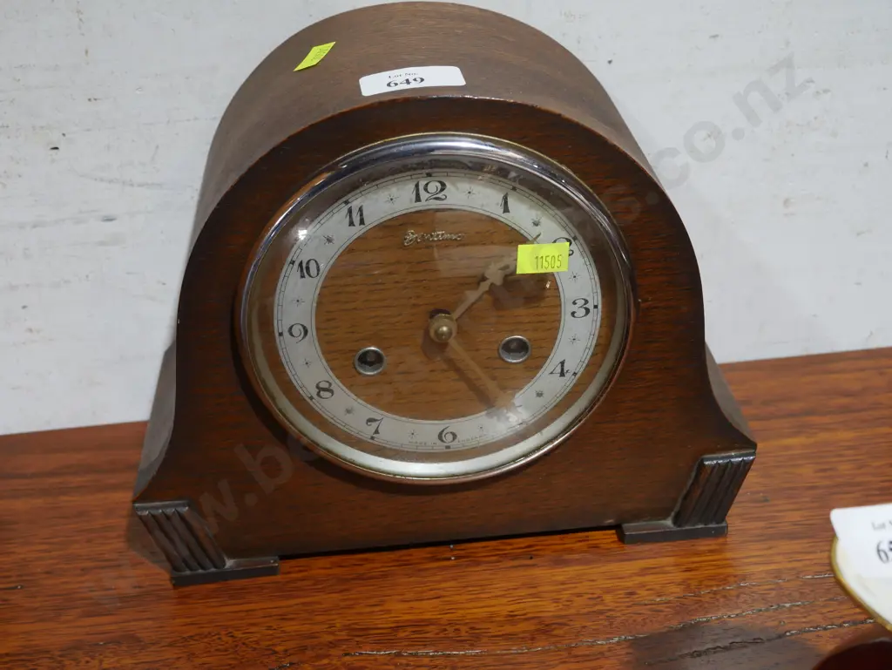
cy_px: 335
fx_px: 1237
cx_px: 446
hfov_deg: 39.6
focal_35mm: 48
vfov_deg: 30.3
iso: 640
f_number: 5.2
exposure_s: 1/60
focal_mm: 24
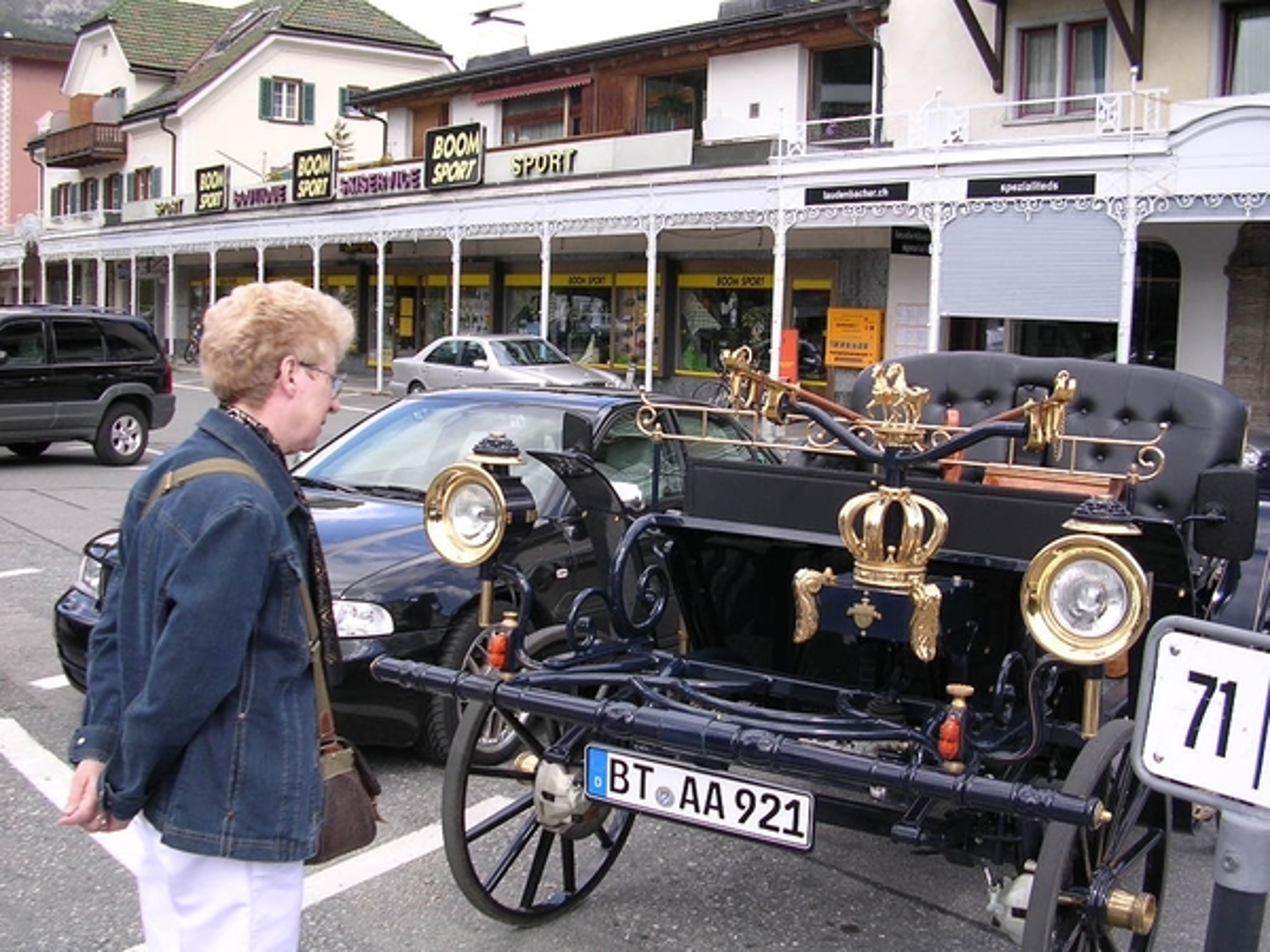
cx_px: 635
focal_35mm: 38
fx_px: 1394
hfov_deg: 49.0
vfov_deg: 37.7
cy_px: 476
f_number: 2.8
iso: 100
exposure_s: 1/308
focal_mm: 5.8
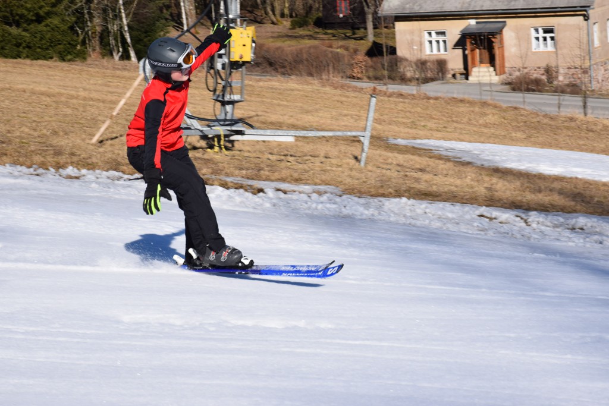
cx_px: 304
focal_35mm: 112
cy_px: 203
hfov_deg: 18.2
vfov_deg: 12.2
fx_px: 1903
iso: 200
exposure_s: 1/500
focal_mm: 75
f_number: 11
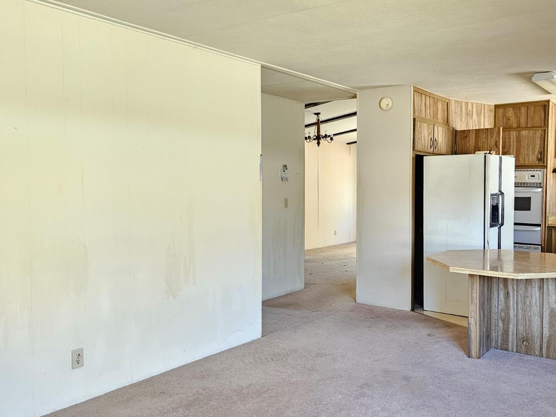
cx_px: 371
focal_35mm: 31
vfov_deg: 45.4
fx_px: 498
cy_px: 205
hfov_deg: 57.1
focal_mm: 6.3
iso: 400
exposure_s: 1/120
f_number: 1.7
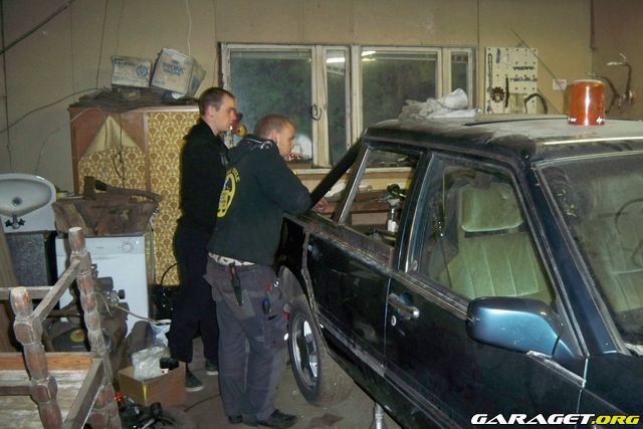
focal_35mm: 37
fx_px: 661
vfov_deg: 36.0
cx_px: 322
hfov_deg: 51.9
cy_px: 214
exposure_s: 1/30
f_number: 3.1
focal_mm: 7.9
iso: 400
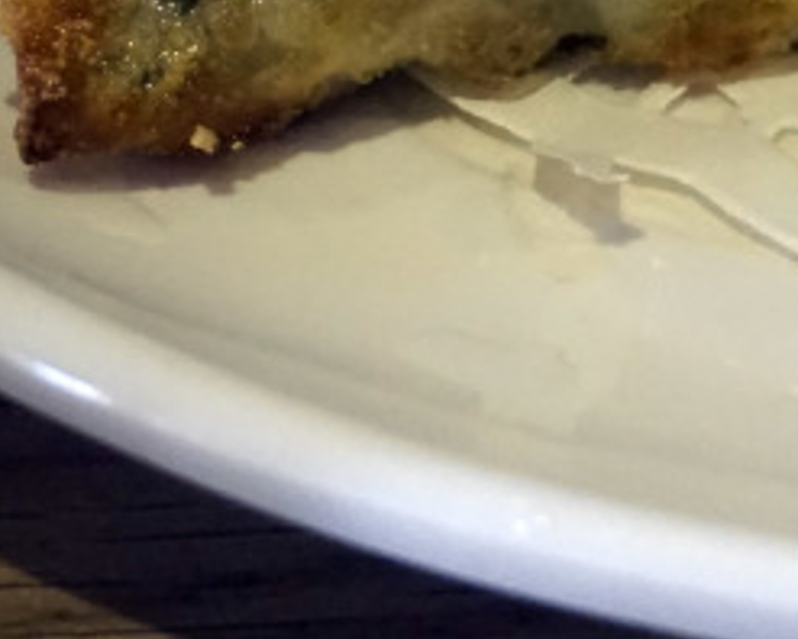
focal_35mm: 204
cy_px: -340
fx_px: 4820
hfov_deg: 9.1
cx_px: 1338
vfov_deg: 7.5
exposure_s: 1/125
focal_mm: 35
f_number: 5.6
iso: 3200
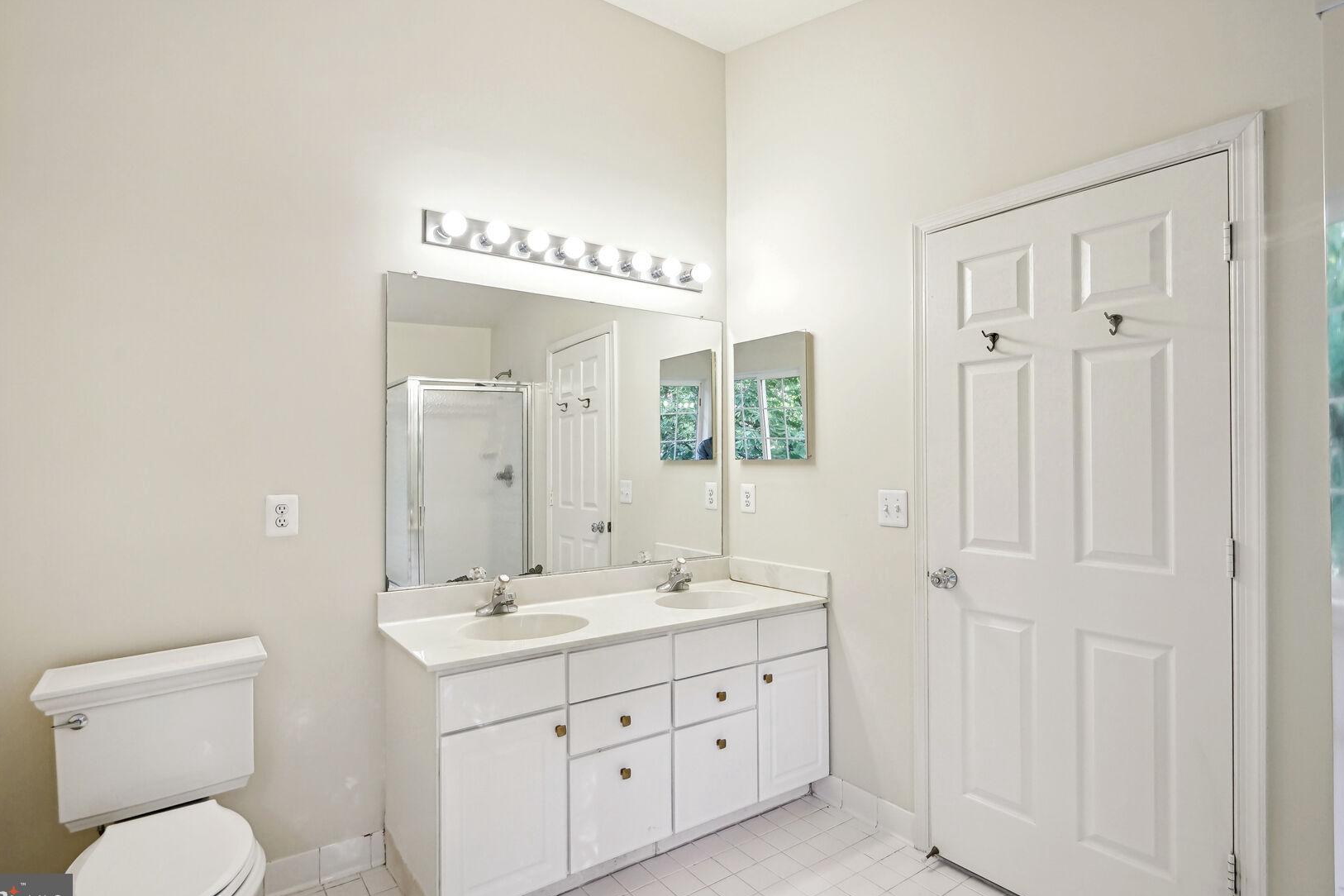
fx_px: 635
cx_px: 632
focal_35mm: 17
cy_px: 448
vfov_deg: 70.4
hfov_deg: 93.2
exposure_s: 1/160
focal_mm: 16
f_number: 8
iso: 800
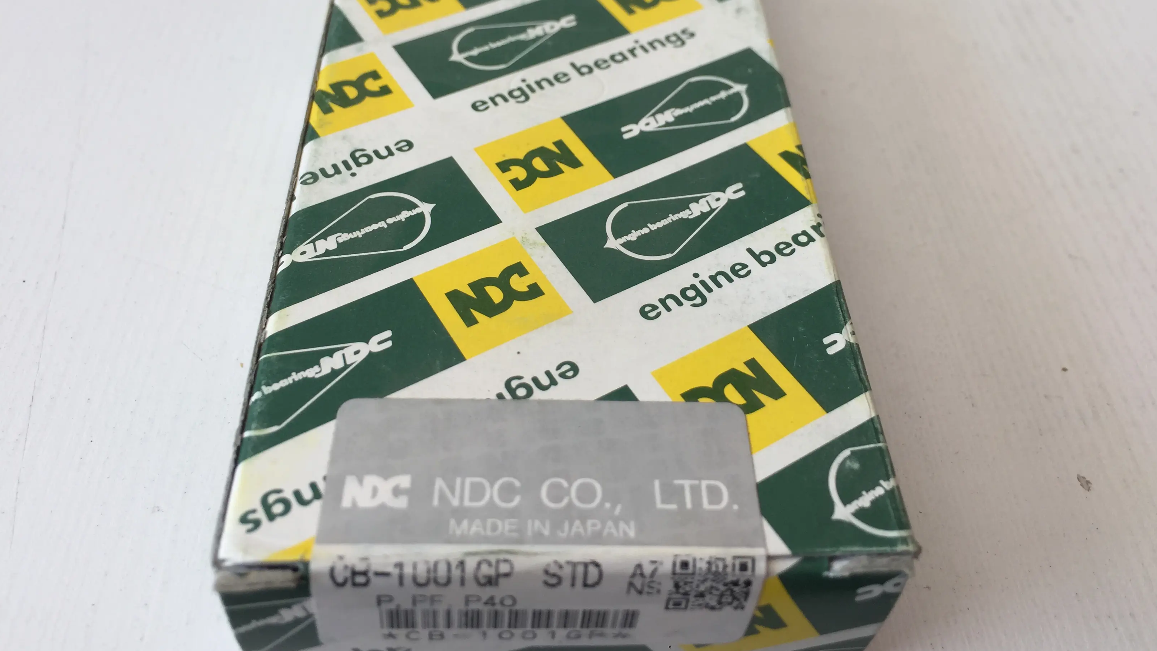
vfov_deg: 36.4
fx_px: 982
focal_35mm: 32
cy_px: 238
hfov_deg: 61.0
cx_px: 576
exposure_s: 1/148
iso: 32
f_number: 2.2
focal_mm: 4.15
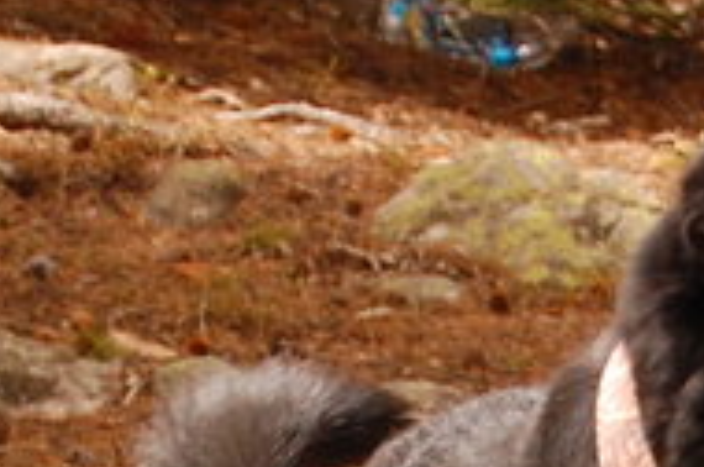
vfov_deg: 3.0
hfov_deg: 4.6
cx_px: 567
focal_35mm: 446
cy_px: 1095
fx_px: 8701
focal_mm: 55
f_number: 5.6
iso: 400
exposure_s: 1/400
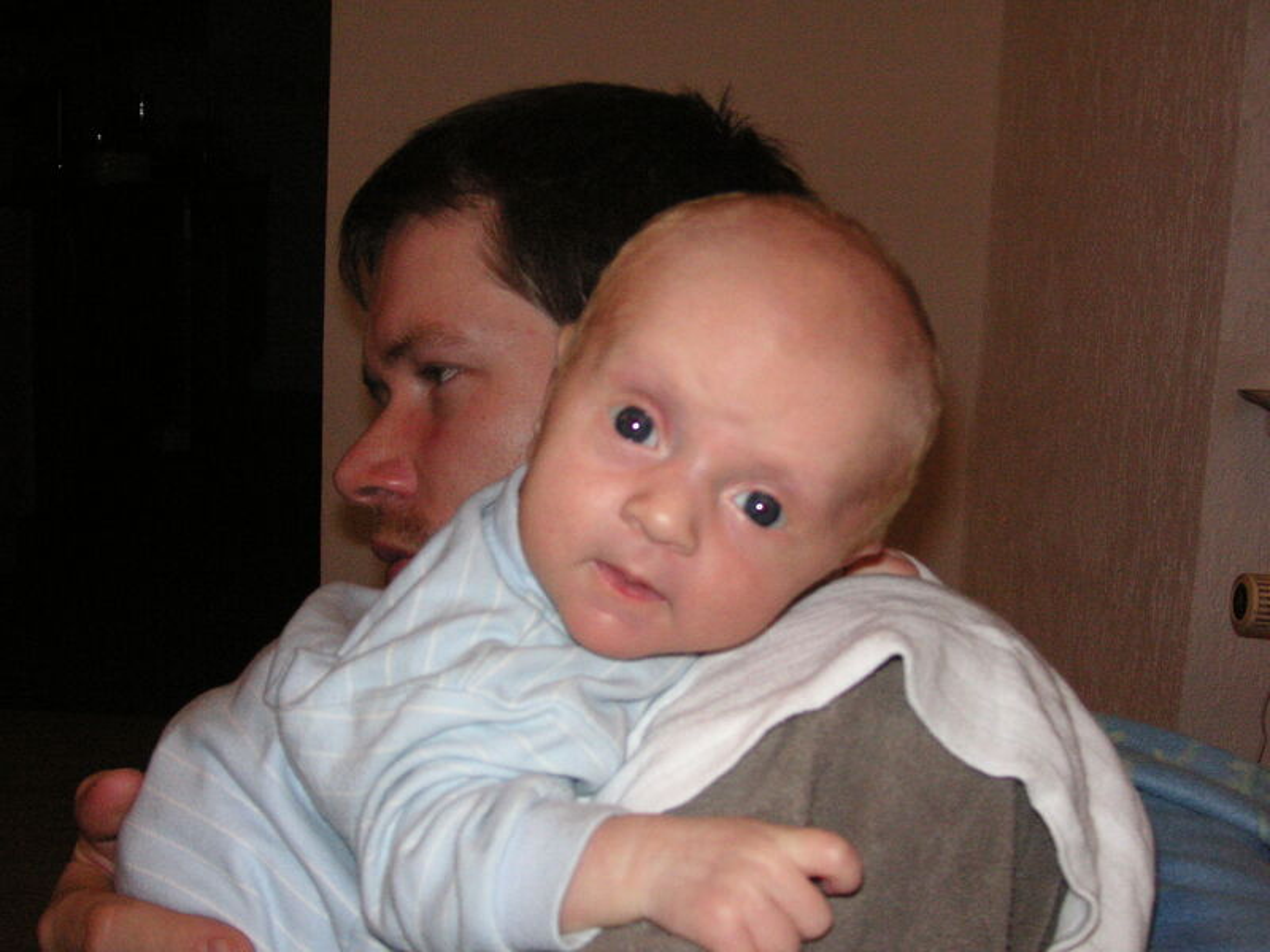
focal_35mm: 44
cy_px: 476
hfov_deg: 42.9
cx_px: 635
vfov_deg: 32.9
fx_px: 1614
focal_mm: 7.3
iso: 160
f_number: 3.1
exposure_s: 1/45
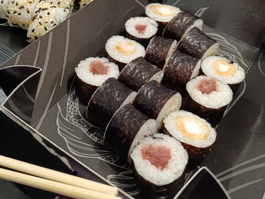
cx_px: 69
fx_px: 345
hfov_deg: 40.9
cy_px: 25
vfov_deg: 31.0
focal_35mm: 45
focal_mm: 6.14
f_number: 1.6
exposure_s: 1/25
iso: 1000
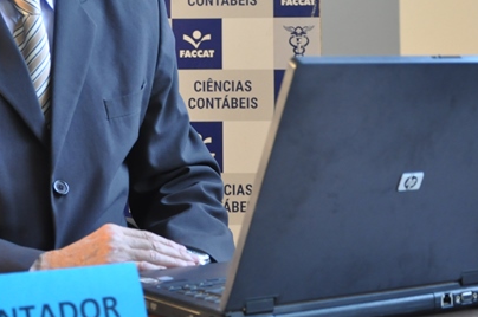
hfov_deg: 22.8
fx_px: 1180
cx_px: 169
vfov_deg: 15.2
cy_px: 40
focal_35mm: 89
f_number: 4.2
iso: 800
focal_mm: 30
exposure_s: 1/40
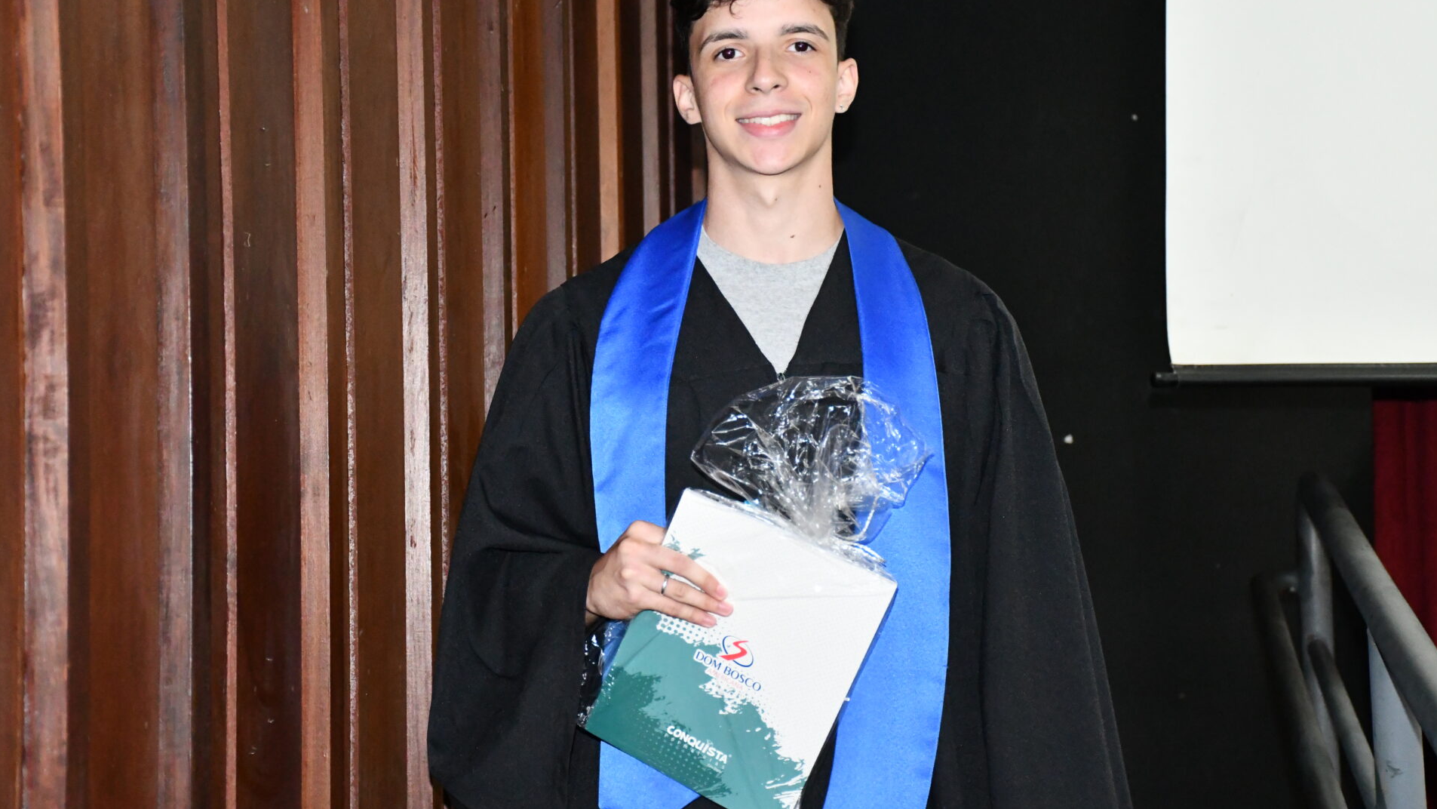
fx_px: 2896
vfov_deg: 15.9
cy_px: 383
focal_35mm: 76
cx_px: 722
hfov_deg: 27.9
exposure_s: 1/60
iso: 6400
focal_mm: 48
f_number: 4.5
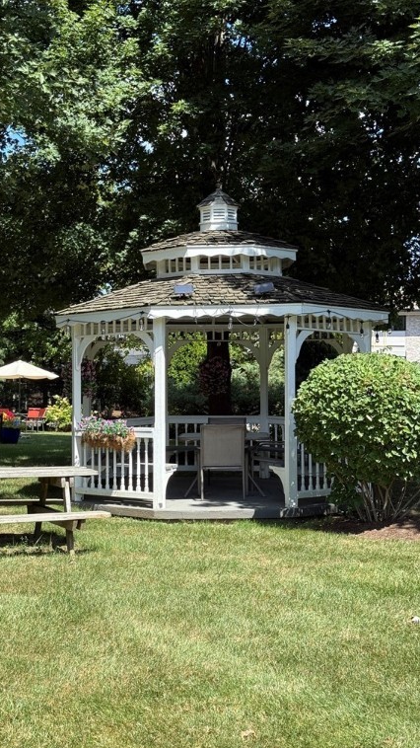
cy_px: 378
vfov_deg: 39.2
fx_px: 1050
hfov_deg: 22.6
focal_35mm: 53
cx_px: 158
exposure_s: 1/1353
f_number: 1.78
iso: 64
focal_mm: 6.76
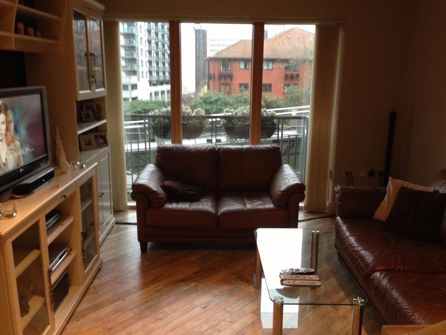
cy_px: 168
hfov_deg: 55.4
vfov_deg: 42.9
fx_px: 425
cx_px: 223
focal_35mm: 33
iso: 100
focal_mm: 4.13
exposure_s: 1/20
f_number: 2.4
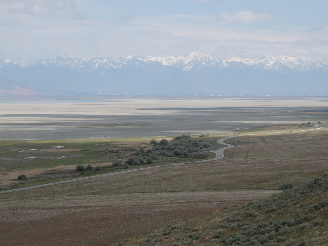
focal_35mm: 135
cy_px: 123
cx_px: 164
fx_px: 1279
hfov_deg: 14.6
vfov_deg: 11.0
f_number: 4.3
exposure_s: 1/800
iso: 100
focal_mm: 24
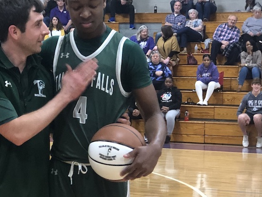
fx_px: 946
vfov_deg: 11.8
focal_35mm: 125
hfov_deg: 15.7
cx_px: 57
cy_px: 122
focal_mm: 6.6
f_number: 2.8
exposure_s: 1/60
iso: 500
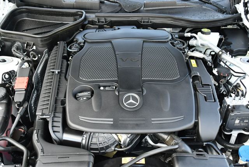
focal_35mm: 44
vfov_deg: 30.6
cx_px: 124
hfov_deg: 44.5
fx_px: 305
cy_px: 84
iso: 500
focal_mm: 22
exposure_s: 1/250
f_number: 3.8
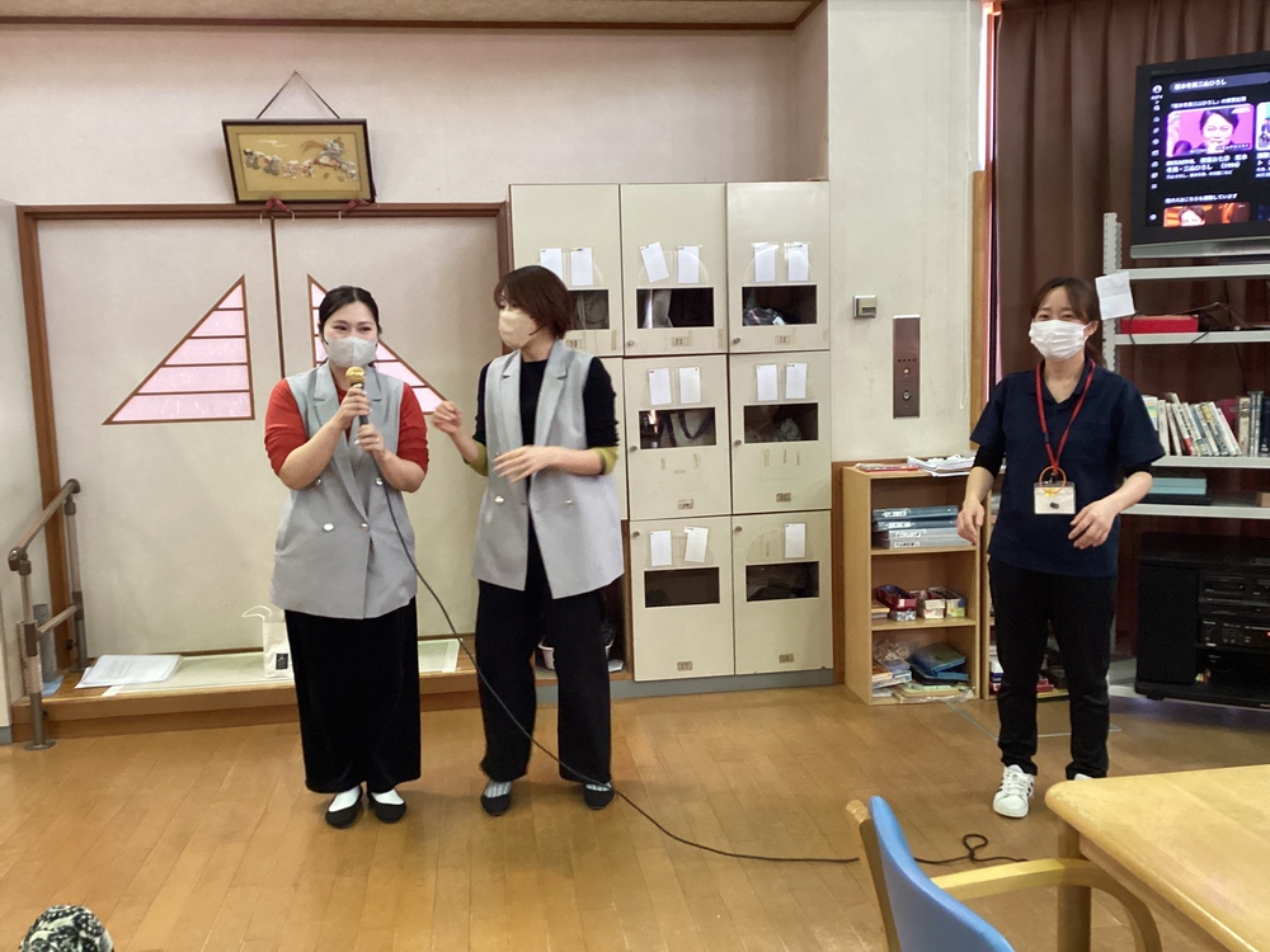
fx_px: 1137
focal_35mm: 31
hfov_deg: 58.4
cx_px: 635
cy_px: 476
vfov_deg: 45.4
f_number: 2.4
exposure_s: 1/50
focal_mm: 3.3
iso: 250
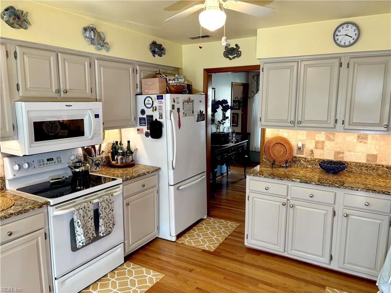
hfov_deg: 67.3
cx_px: 196
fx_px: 294
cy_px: 146
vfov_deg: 53.1
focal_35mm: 26
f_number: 1.6
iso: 125
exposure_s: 1/77
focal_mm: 5.96
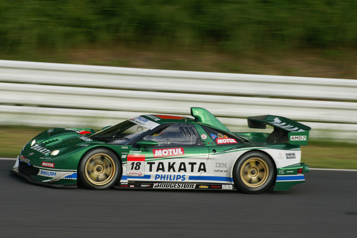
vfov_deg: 2.3
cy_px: 119
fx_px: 5947
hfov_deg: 3.4
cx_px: 178
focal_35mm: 600
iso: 200
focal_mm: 400
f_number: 11
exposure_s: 1/200
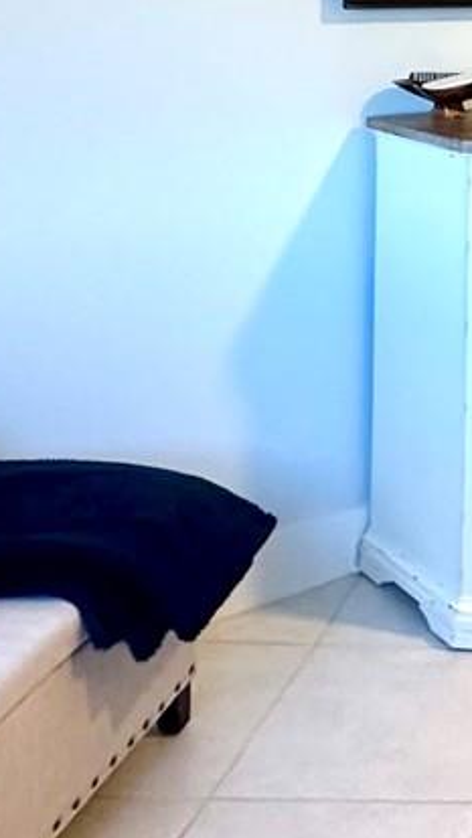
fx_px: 1312
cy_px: -18
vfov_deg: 32.3
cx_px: 816
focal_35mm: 59
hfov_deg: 17.2
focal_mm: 2.22
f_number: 2.2
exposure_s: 1/60
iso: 320
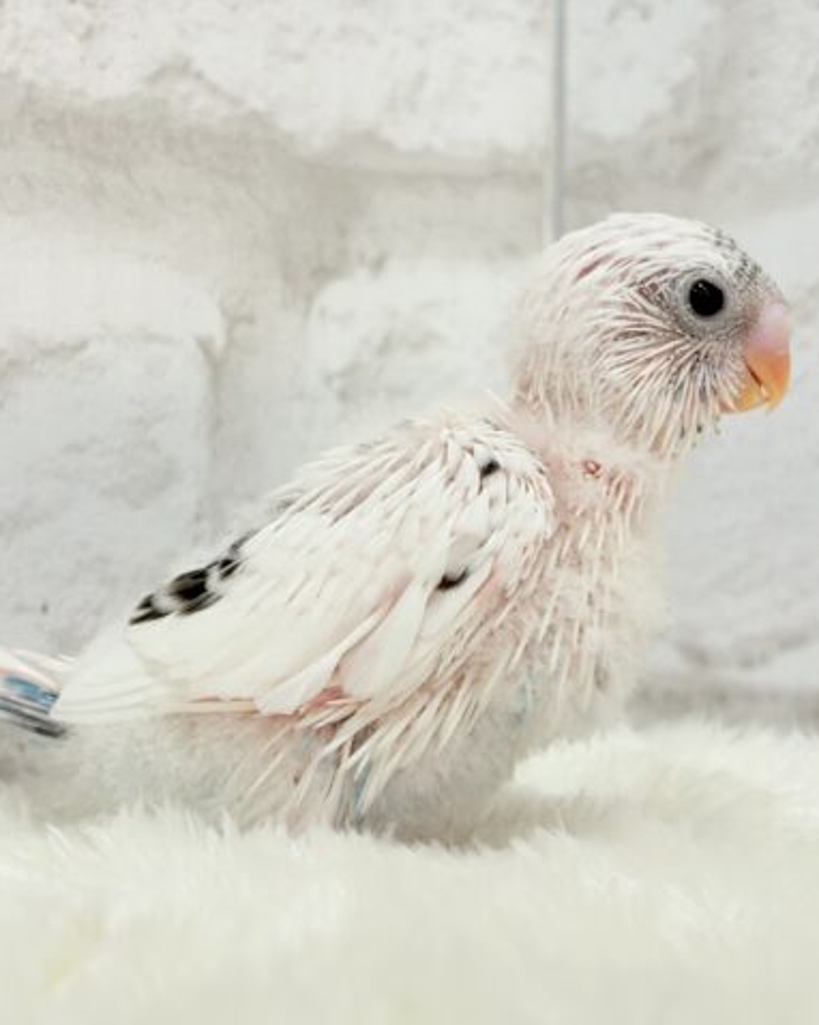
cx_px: 371
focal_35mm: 68
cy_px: 512
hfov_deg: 22.5
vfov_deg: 27.9
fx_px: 2062
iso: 32
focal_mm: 5.96
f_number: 1.6
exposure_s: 1/50
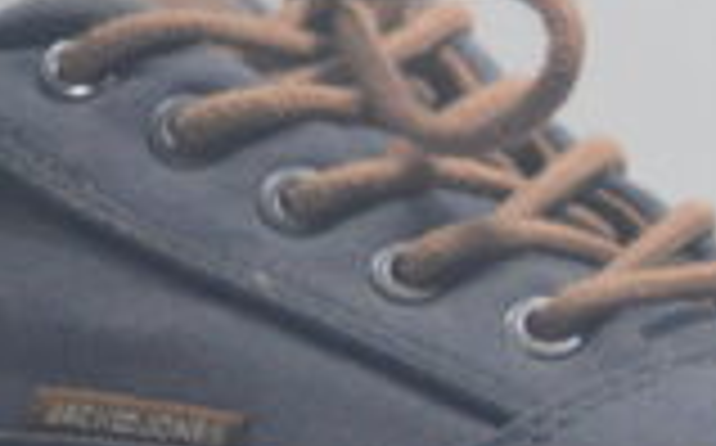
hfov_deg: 1.7
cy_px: 259
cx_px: 405
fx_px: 23586
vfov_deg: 1.1
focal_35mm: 1210
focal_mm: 210
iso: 2200
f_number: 4.8
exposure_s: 1/500
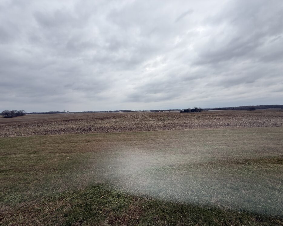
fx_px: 126
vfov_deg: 84.0
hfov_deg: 96.5
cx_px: 155
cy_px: 116
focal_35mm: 15
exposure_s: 1/1211
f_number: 2.2
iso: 50
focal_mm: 2.22
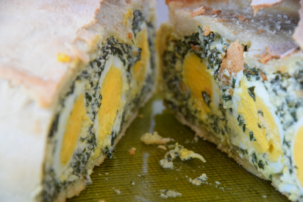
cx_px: 152
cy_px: 101
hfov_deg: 14.0
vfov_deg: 9.3
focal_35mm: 147
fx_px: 1237
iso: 1800
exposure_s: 1/125
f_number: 5.6
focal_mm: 98
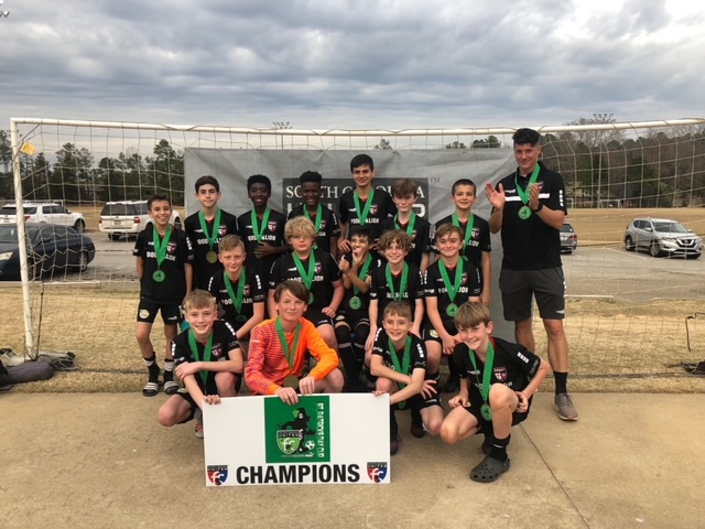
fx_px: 570
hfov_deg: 63.4
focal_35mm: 28
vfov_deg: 49.7
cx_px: 352
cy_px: 264
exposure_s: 1/120
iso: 20
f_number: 1.8
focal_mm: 4
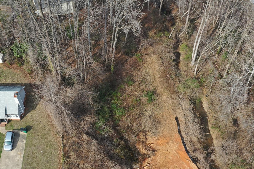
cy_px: 120
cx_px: 112
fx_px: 296
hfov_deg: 46.3
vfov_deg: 31.5
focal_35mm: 42
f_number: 6.3
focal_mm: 10.26
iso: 100
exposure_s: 1/160
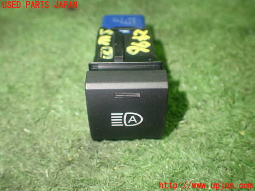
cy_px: 96
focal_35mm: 38
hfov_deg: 49.0
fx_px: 280
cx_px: 128
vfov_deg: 37.7
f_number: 2.7
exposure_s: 1/40
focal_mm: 6.83
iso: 500
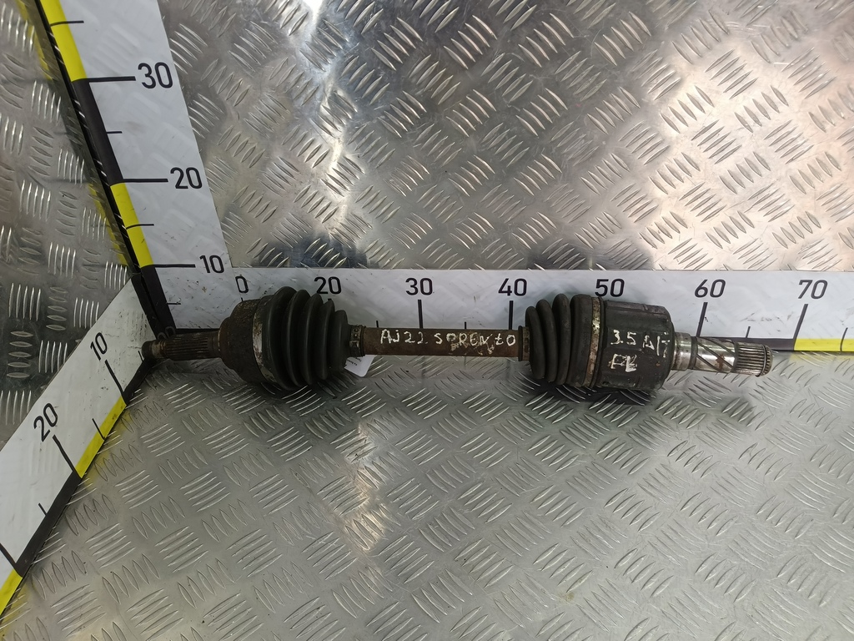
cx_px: 427
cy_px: 320
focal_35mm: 27
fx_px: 666
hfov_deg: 65.3
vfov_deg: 51.4
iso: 90
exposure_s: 1/50
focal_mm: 4.11
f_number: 1.6
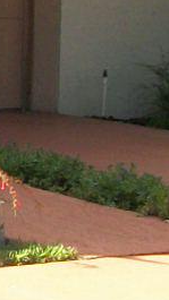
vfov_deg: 7.9
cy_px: -75
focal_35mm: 269
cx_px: -536
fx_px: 2144
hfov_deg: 4.2
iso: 80
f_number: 8.8
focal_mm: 5.7
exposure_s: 1/60
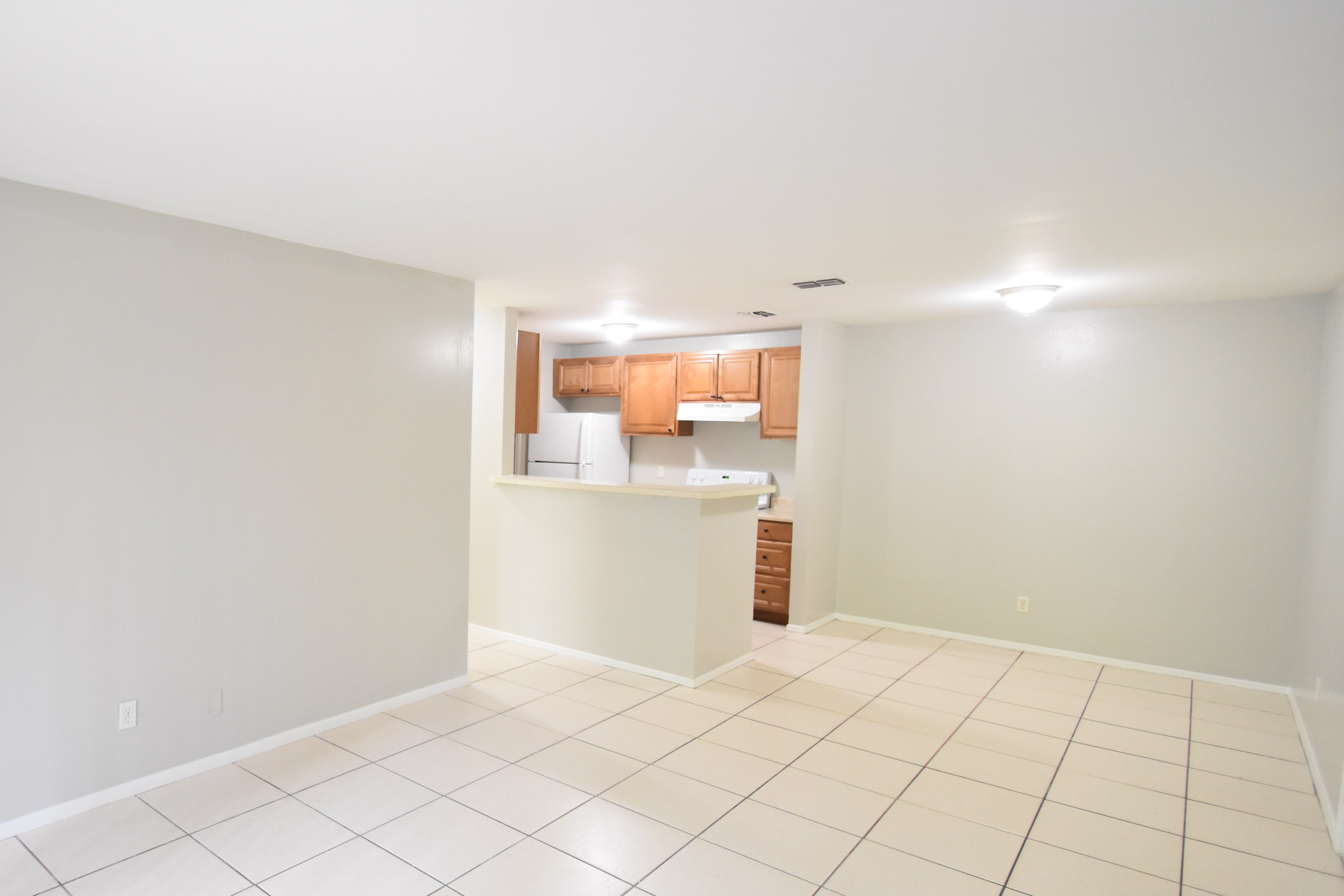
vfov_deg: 61.8
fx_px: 747
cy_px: 484
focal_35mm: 20
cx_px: 455
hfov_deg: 81.3
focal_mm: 10
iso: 2200
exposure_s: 1/60
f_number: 3.5
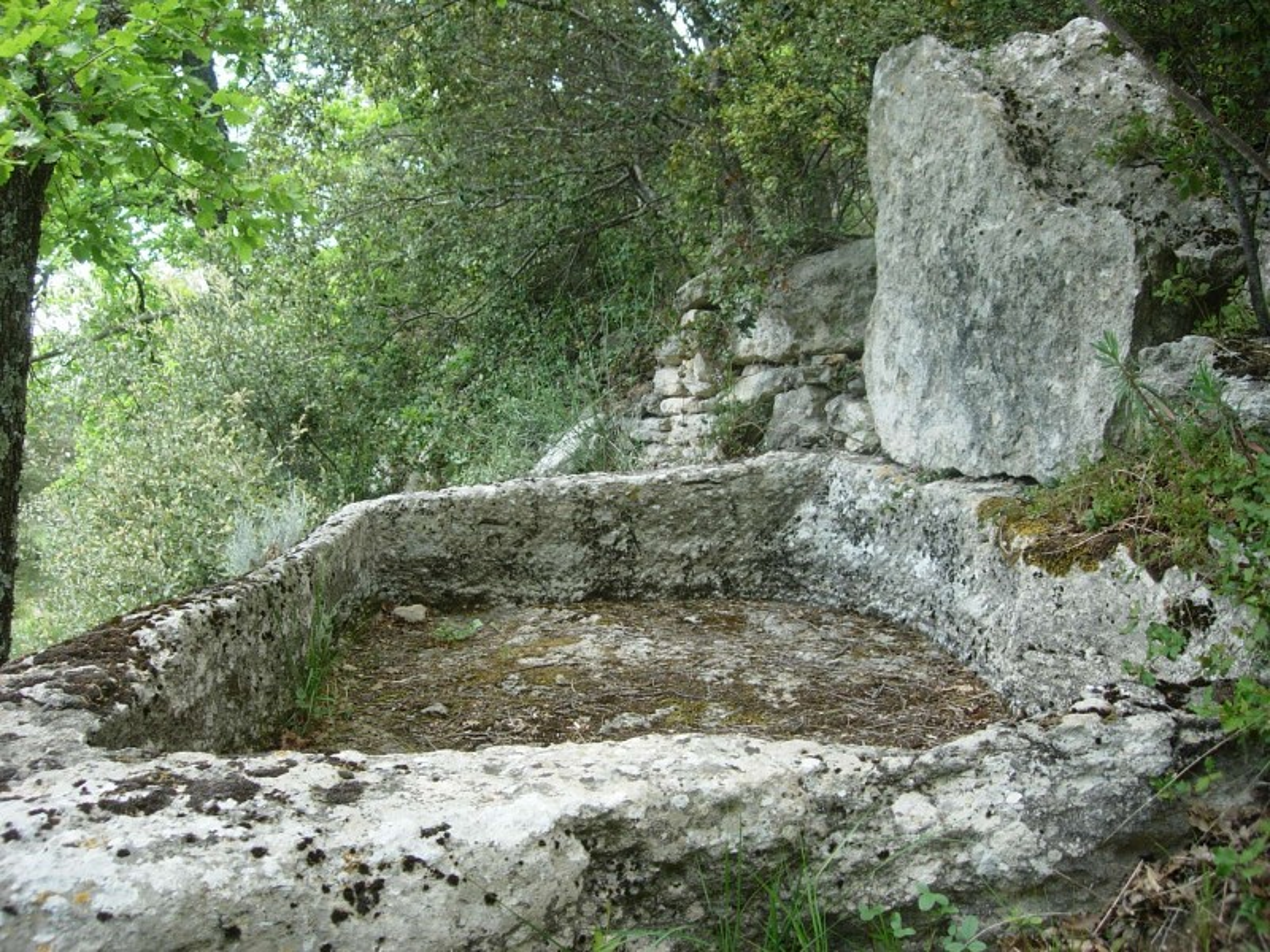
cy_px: 476
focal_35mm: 38
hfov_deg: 49.0
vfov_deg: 37.7
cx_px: 635
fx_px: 1394
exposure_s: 1/114
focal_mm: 7.8
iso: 64
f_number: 2.8
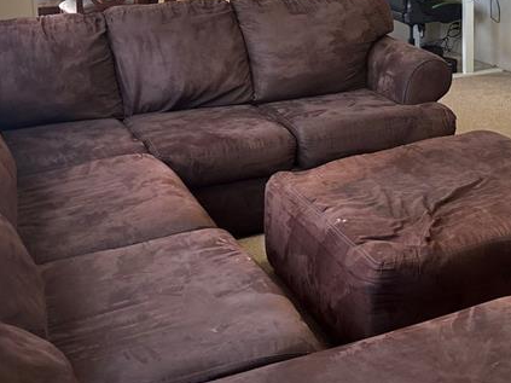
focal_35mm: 63
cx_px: 442
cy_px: 42
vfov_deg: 22.7
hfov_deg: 29.7
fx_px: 930
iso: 100
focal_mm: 5.96
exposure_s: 1/60
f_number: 1.6
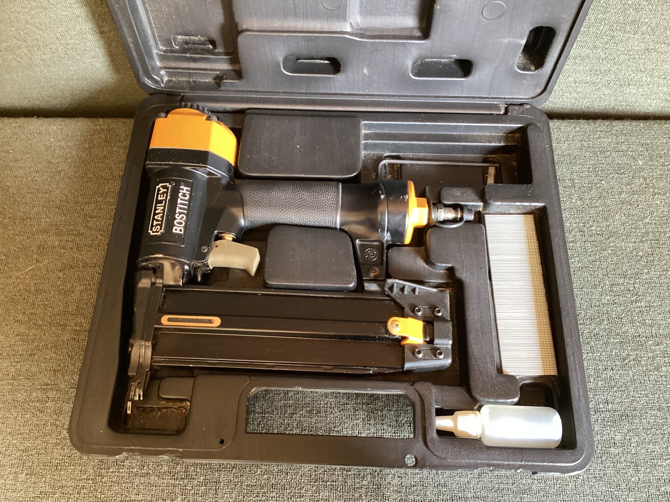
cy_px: 251
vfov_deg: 45.4
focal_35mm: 31
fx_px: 600
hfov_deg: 58.3
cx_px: 335
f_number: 2.4
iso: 400
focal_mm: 3.3
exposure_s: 1/40
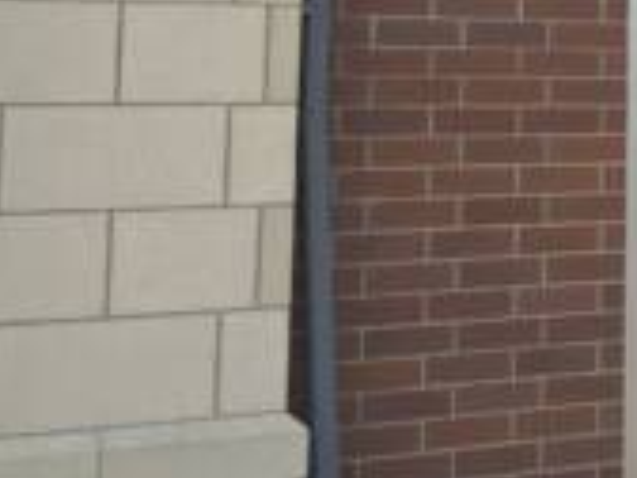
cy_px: -110
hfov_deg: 16.6
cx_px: 1020
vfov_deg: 13.7
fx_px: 1932
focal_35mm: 105
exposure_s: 1/615
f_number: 2.2
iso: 25
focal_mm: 4.15
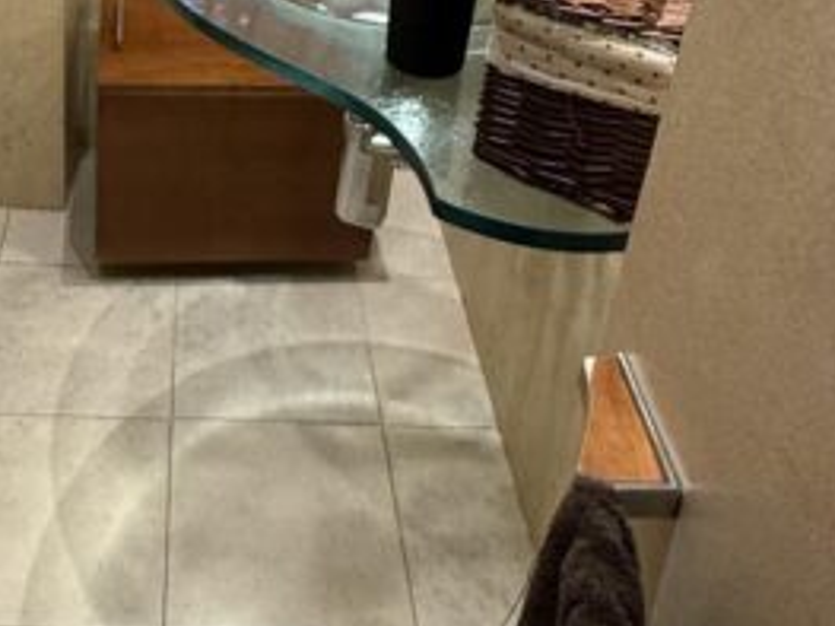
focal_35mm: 34
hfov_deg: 52.0
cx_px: 224
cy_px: -59
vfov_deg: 35.8
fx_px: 820
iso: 200
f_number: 2.2
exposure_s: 1/50
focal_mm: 2.22
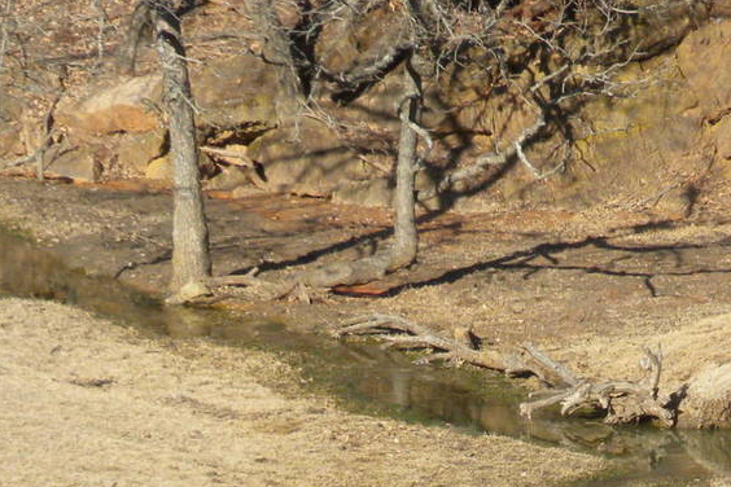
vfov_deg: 3.9
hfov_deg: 5.9
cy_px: 688
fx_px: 7127
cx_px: 493
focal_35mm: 351
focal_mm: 21
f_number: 5.1
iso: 84
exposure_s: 1/498
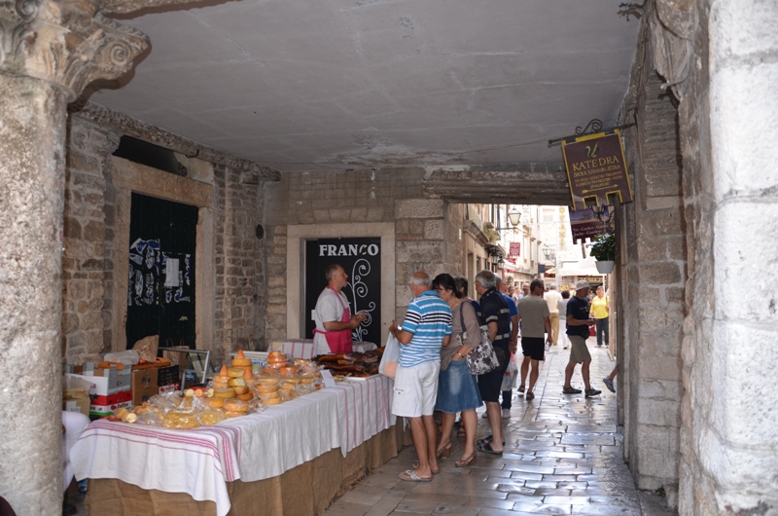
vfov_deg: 47.7
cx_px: 389
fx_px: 582
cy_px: 258
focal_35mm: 27
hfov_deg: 67.5
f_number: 3.5
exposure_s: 1/125
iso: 360
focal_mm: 18
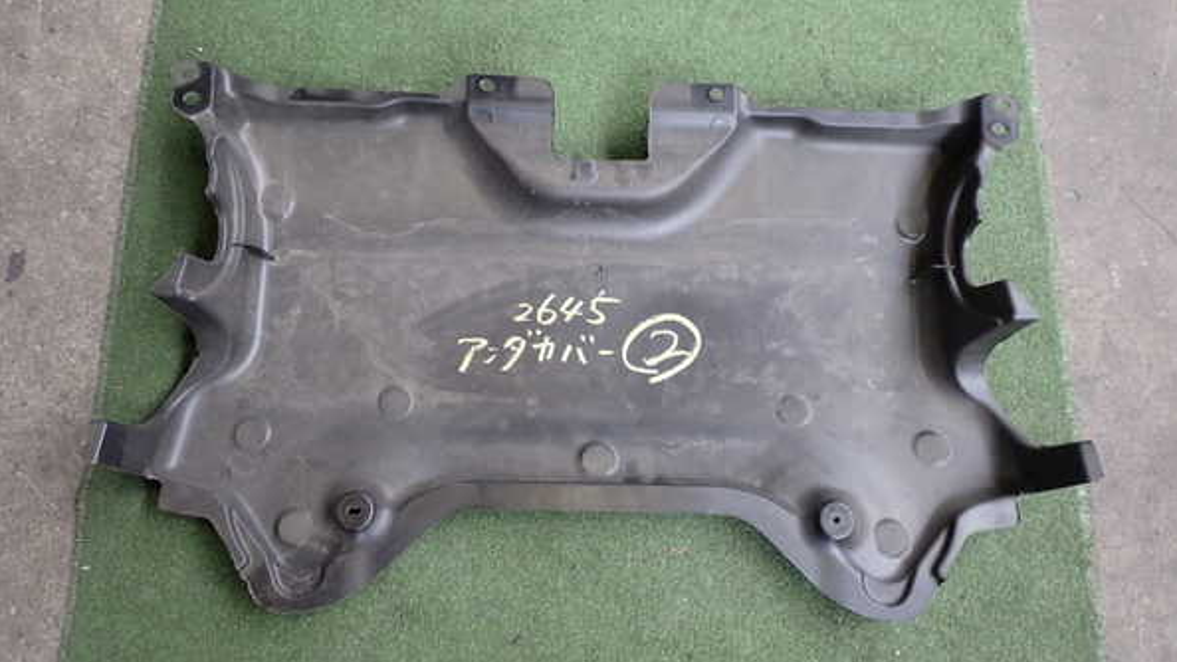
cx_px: 590
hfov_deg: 59.5
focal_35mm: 33
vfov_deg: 35.6
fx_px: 1030
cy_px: 347
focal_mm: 5.4
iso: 200
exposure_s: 1/80
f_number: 2.3
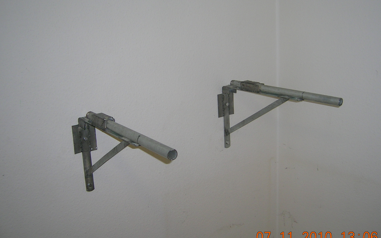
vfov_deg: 32.0
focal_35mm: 40
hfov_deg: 49.3
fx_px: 415
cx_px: 197
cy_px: 115
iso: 50
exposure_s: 1/60.1
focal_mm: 5.4
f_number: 2.8
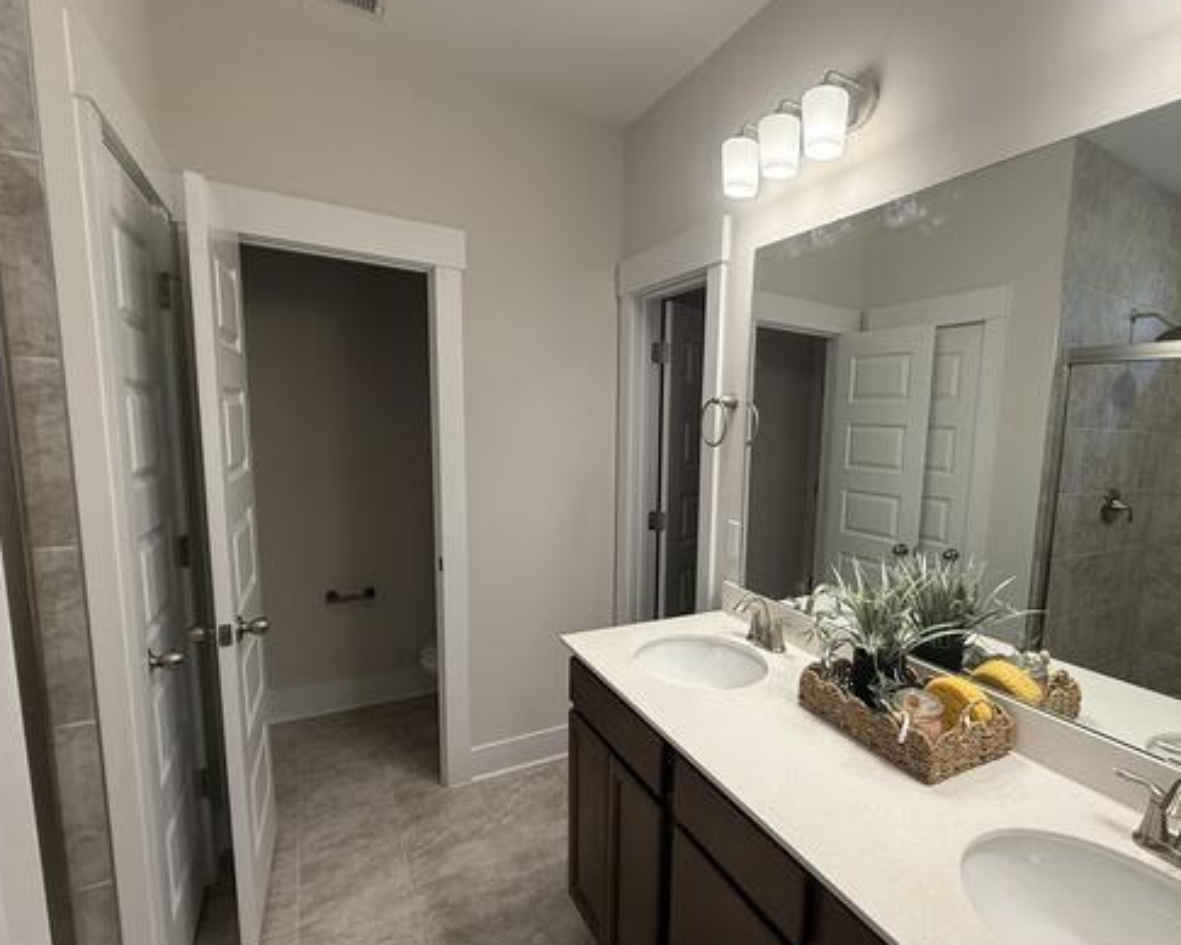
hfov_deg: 84.6
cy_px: 513
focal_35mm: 18
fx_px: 629
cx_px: 744
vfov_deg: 73.7
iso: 125
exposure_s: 1/120
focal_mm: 2.22
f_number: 2.2
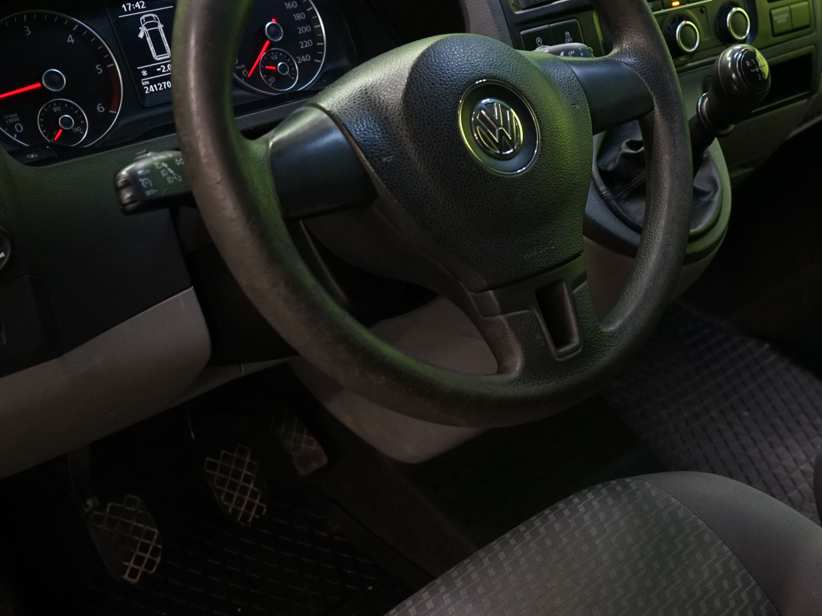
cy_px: 288
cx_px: 628
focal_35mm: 51
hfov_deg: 36.5
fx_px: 1211
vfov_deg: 28.6
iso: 2000
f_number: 5.6
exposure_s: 1/25
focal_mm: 31
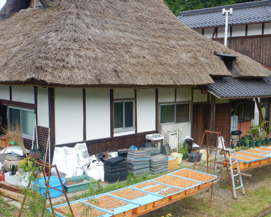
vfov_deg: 33.4
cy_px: 119
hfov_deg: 41.0
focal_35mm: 45
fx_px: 361
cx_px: 161
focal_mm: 6.6
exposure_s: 1/250
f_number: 4.2
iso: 125
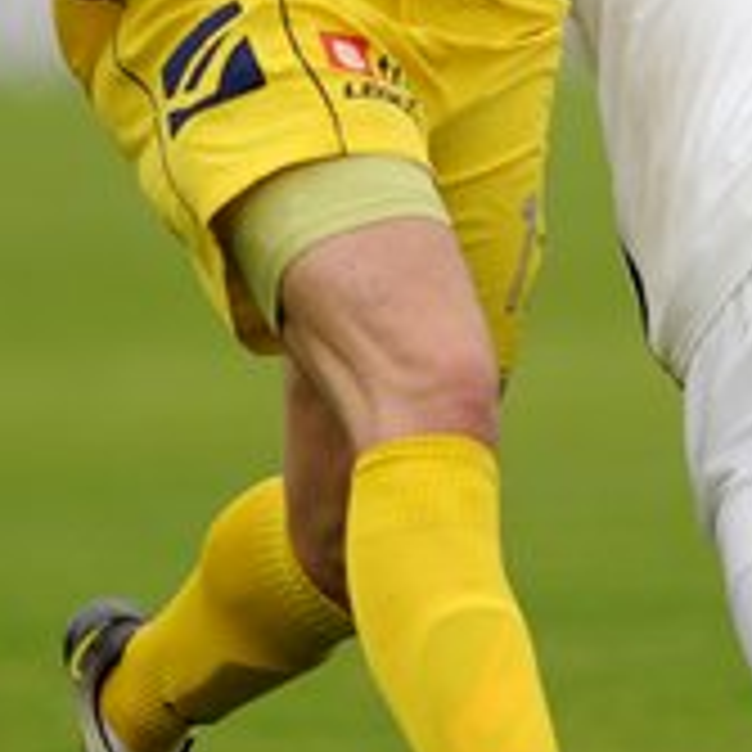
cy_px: 63
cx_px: 500
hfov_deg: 1.4
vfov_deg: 1.4
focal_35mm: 1224
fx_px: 30083
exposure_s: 1/1000
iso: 400
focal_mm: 300
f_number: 3.2
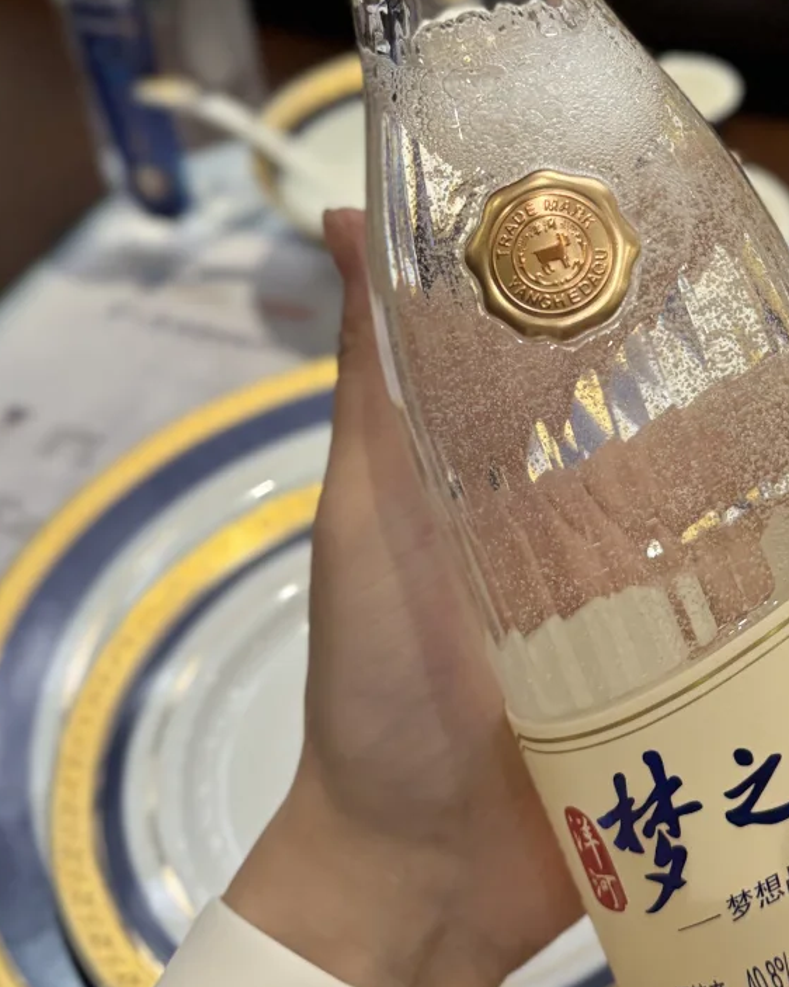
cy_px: 279
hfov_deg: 30.4
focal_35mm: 48
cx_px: 670
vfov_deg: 38.1
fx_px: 1402
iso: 160
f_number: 1.78
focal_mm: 6.76
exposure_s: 1/100
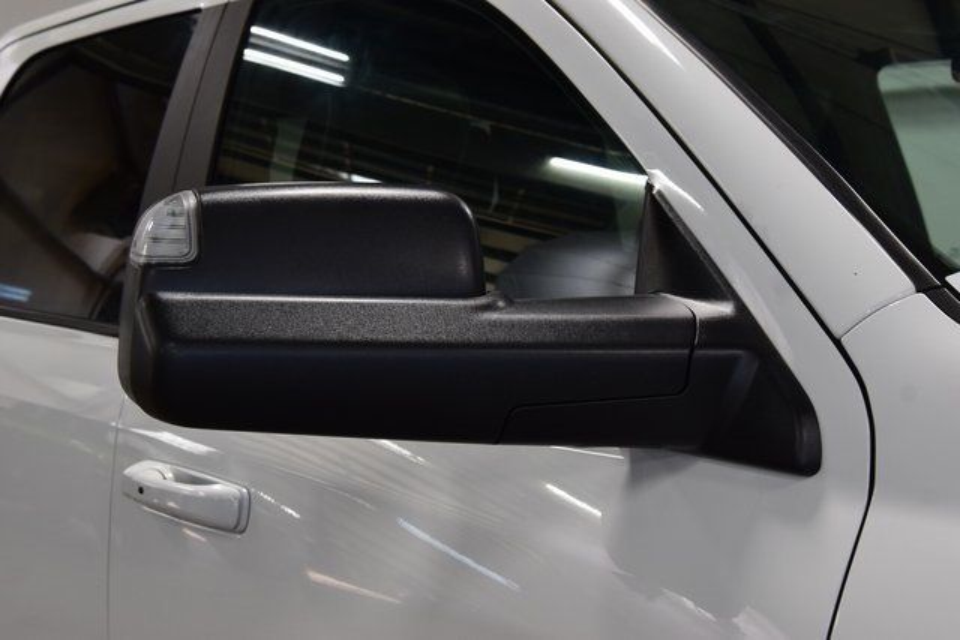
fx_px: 1360
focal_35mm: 51
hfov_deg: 38.9
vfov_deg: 26.5
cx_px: 480
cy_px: 320
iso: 900
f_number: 8
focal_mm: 34
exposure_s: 1/60
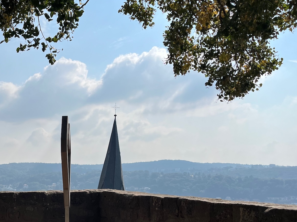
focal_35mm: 43
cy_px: 172
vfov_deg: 32.8
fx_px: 369
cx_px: 59
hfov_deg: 41.9
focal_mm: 5.1
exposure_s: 1/9091
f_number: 1.6
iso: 50
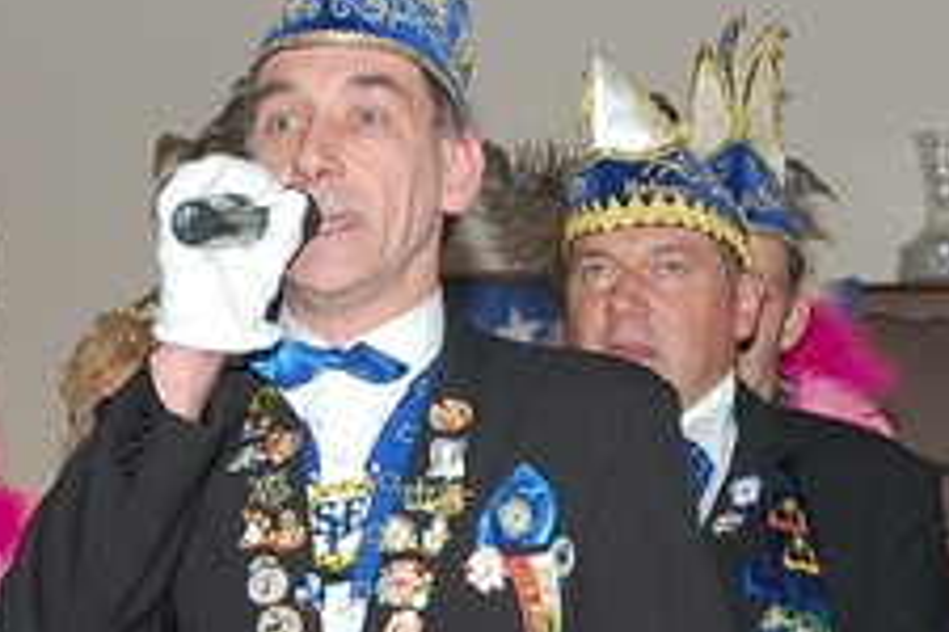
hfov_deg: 11.7
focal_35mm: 176
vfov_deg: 7.8
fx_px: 4639
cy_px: 440
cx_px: 498
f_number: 4.8
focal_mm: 44
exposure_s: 1/60
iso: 400
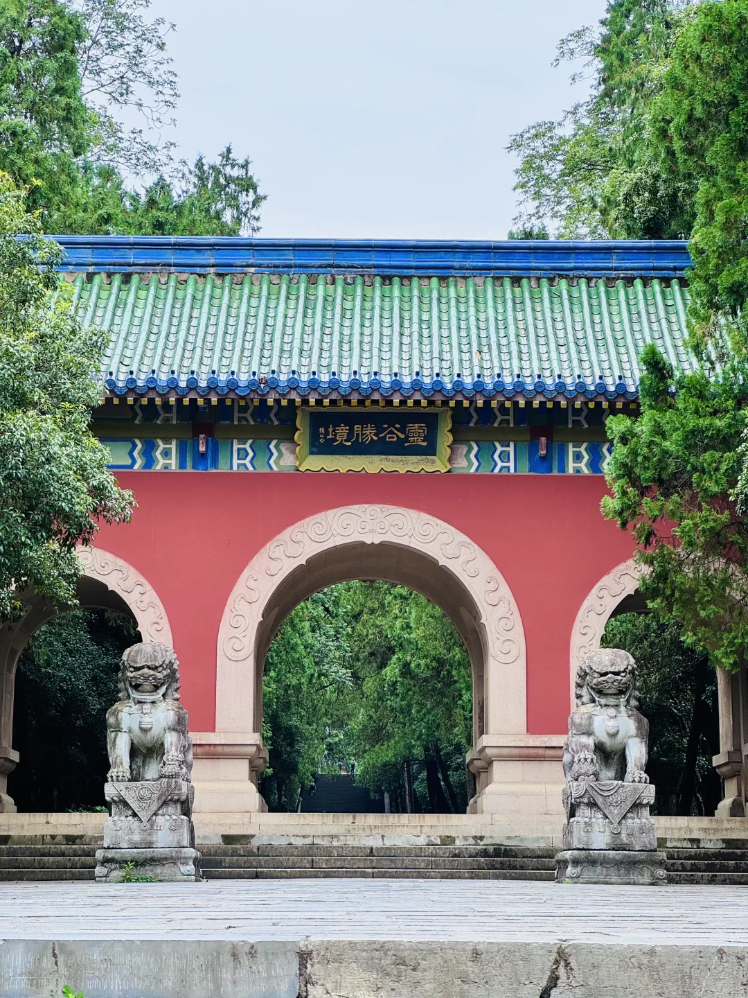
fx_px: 2218
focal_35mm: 77
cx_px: 374
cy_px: 499
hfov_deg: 19.1
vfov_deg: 25.3
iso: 25
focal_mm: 9
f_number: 2.8
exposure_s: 1/221
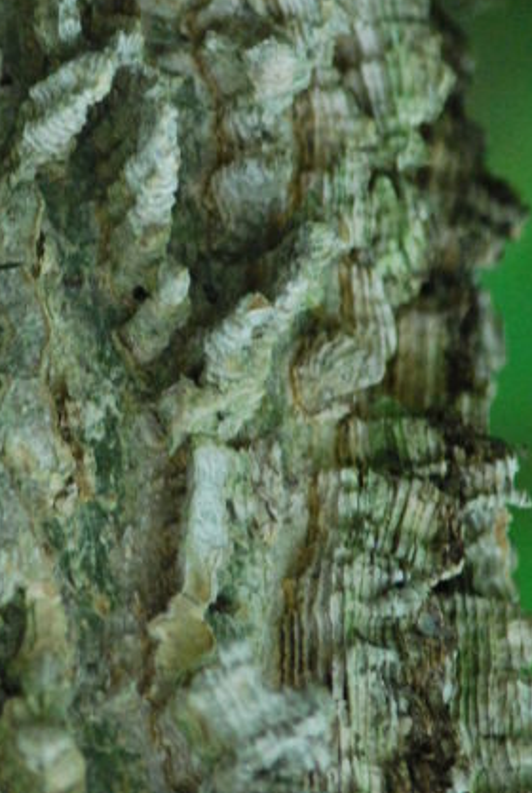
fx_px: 12271
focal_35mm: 556
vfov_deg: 3.7
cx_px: 34
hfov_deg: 2.5
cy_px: 208
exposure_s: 1/160
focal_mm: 135
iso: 1600
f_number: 5
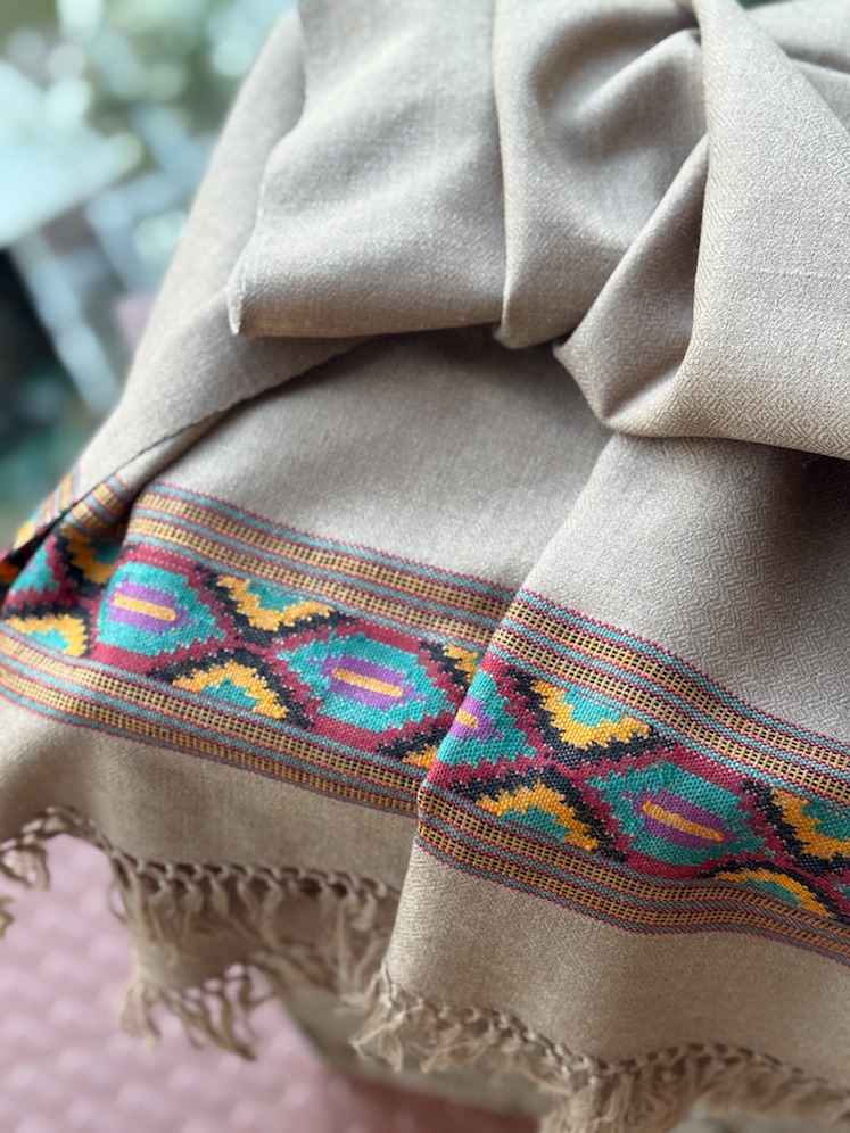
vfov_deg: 39.7
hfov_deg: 30.3
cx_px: 425
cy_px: 566
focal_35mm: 48
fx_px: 1572
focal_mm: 6.76
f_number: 1.78
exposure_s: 1/116
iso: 100
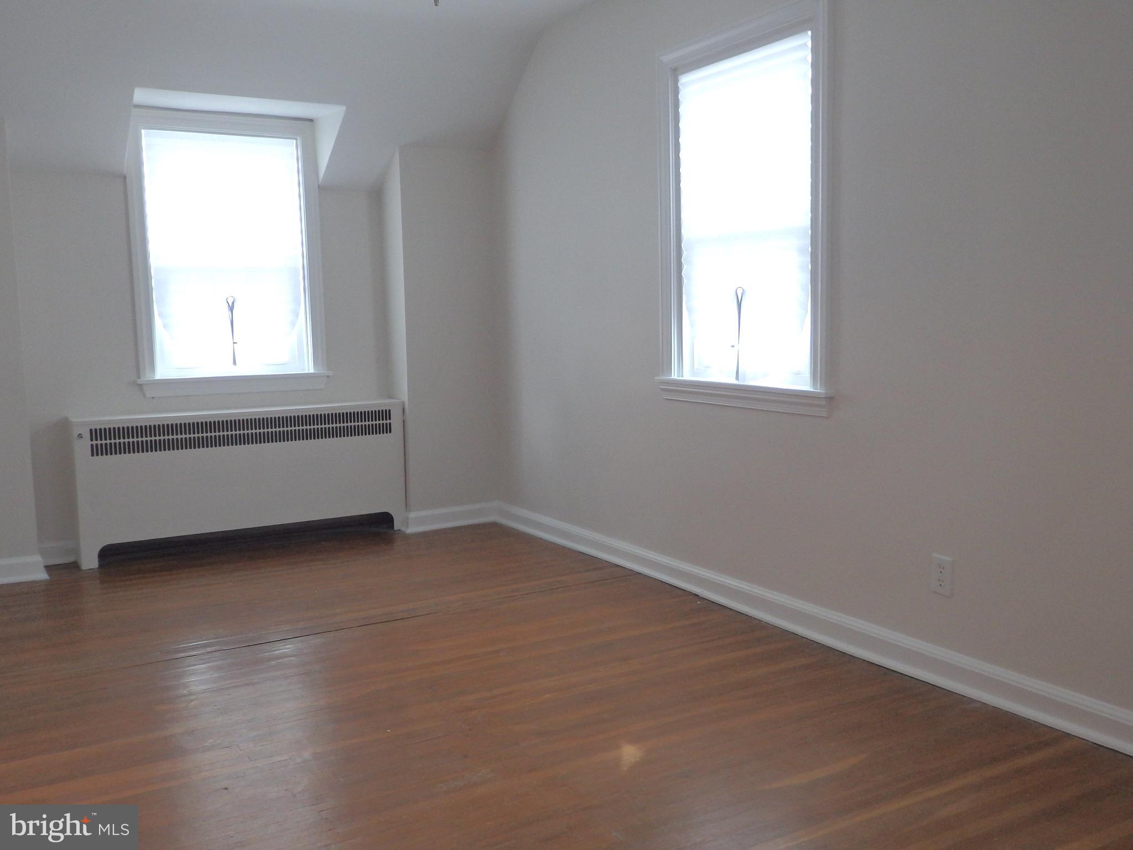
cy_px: 425
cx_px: 566
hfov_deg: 60.0
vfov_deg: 46.8
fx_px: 982
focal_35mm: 30
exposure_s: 1/30
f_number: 3.3
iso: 250
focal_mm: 5.5
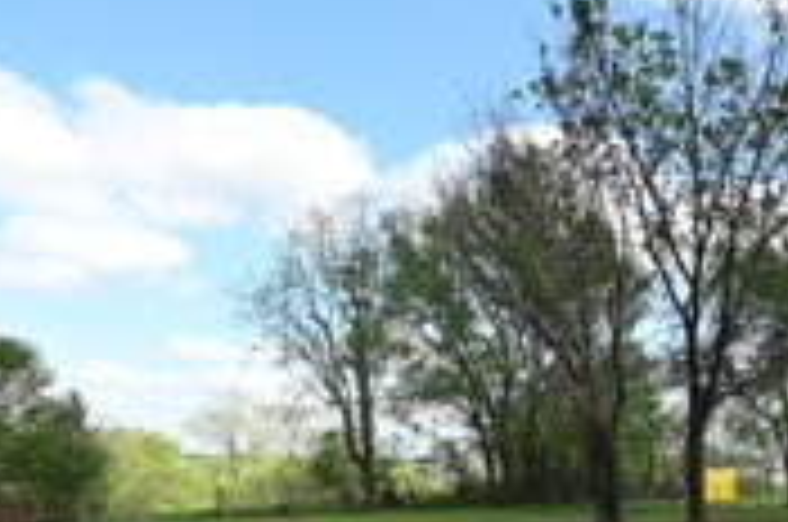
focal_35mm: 36
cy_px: 529
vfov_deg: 33.4
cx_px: 545
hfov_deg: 51.9
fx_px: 787
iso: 100
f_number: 5.6
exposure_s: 1/250
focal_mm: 14
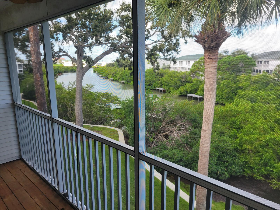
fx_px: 210
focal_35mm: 26
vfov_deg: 53.1
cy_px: 105
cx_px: 140
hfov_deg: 67.3
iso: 40
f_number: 1.8
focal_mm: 5.4
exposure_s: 1/363
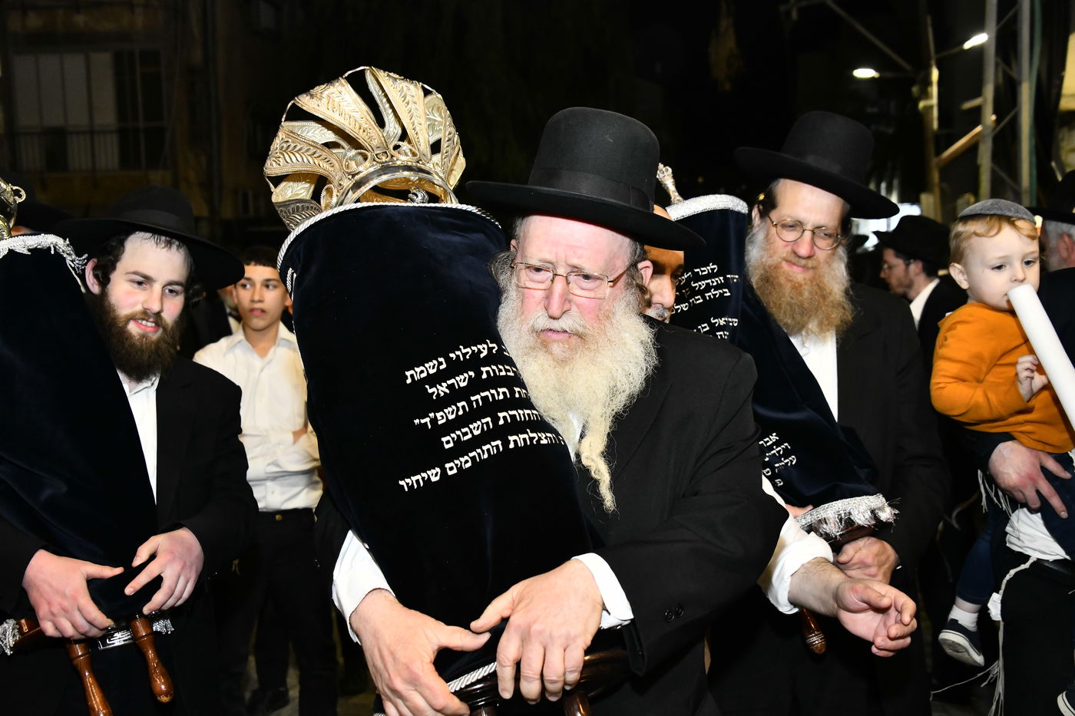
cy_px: 358
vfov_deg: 33.4
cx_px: 538
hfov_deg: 48.5
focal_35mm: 40
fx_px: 1194
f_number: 5.6
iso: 2000
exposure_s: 1/200
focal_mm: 40
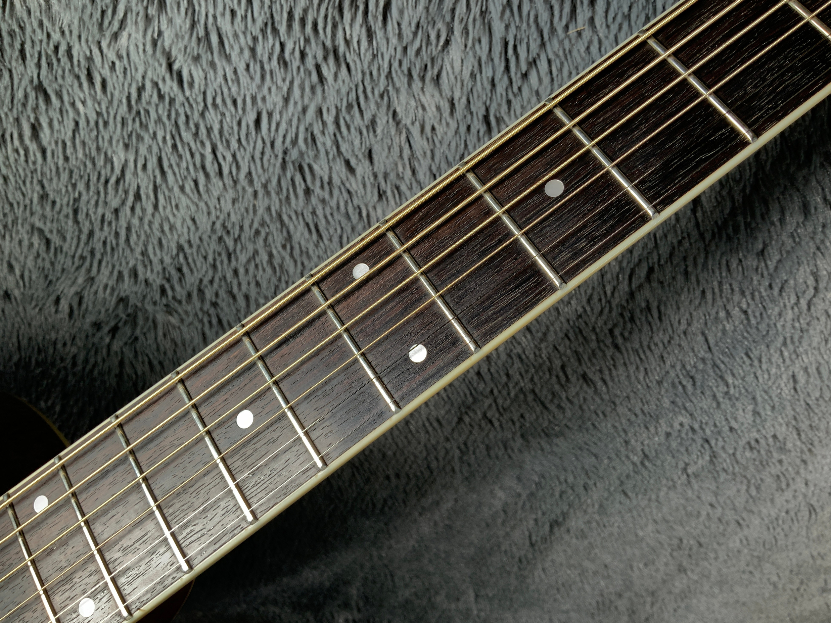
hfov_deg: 60.0
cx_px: 402
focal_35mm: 30
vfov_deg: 46.8
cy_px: 307
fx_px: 720
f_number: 1.8
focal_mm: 3
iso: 16
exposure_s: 1/104
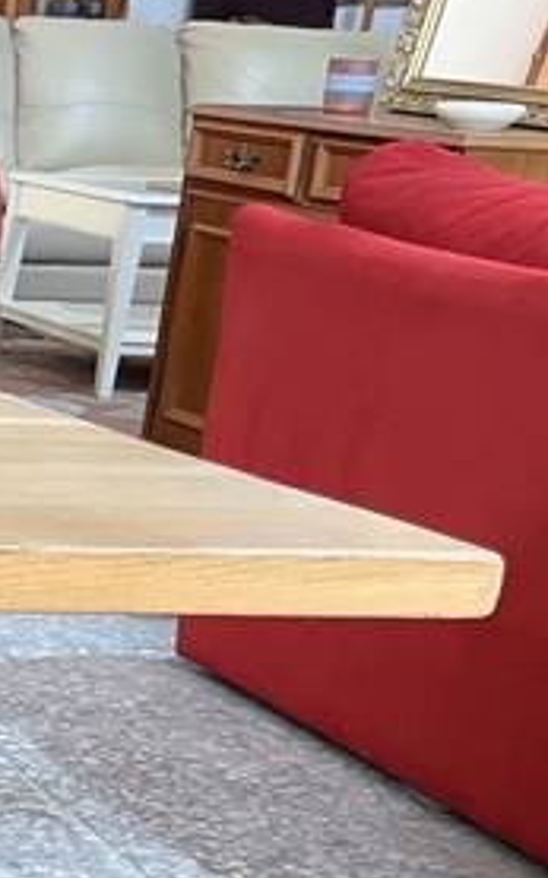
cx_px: -969
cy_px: 662
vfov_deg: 20.2
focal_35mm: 102
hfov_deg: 10.2
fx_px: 2439
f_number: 1.6
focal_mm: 5.1
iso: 40
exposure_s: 1/25
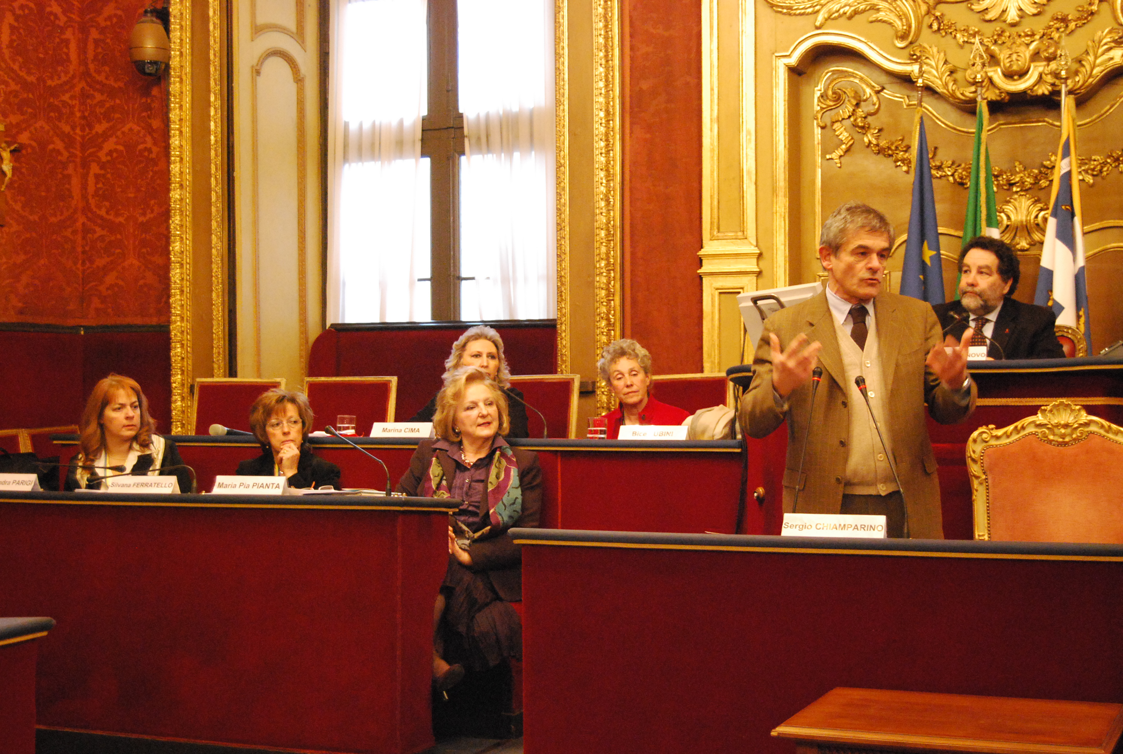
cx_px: 562
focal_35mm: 52
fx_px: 1641
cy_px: 377
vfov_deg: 25.9
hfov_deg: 37.8
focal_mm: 35
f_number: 4.8
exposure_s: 1/40
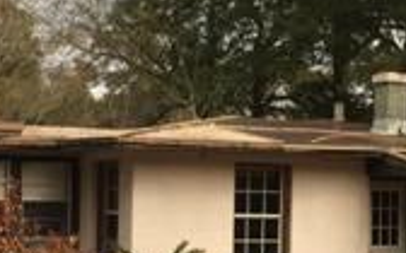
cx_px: 292
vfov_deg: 11.1
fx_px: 1295
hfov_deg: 17.7
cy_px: 210
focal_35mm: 117
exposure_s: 1/1099
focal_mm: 4.15
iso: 32
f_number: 2.2
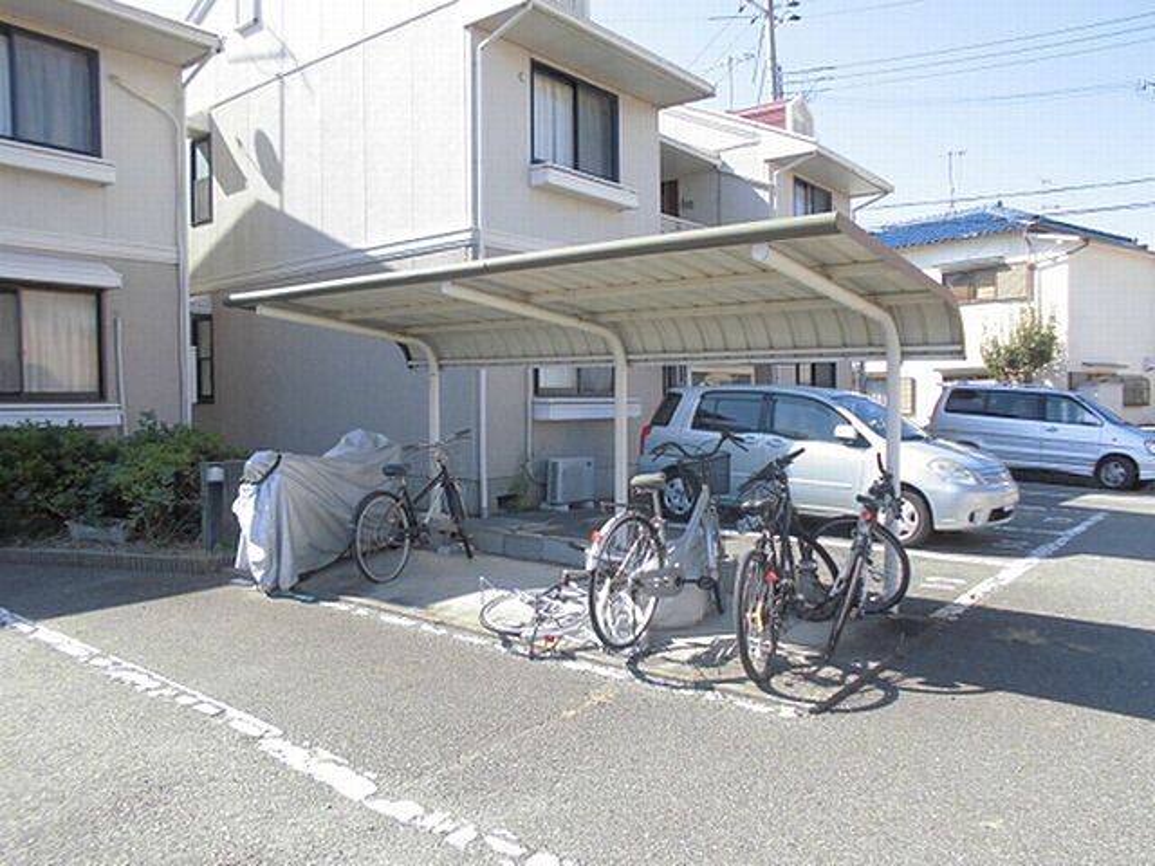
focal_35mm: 26
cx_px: 578
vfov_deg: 53.1
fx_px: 868
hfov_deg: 67.3
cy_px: 433
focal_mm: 4.6
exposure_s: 1/320
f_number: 3.5
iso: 100
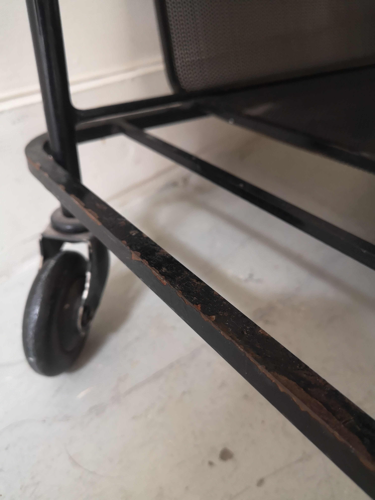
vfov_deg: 65.3
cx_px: 188
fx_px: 390
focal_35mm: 27
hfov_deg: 51.4
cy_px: 250
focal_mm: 3.95
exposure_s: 1/25
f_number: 1.8
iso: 320
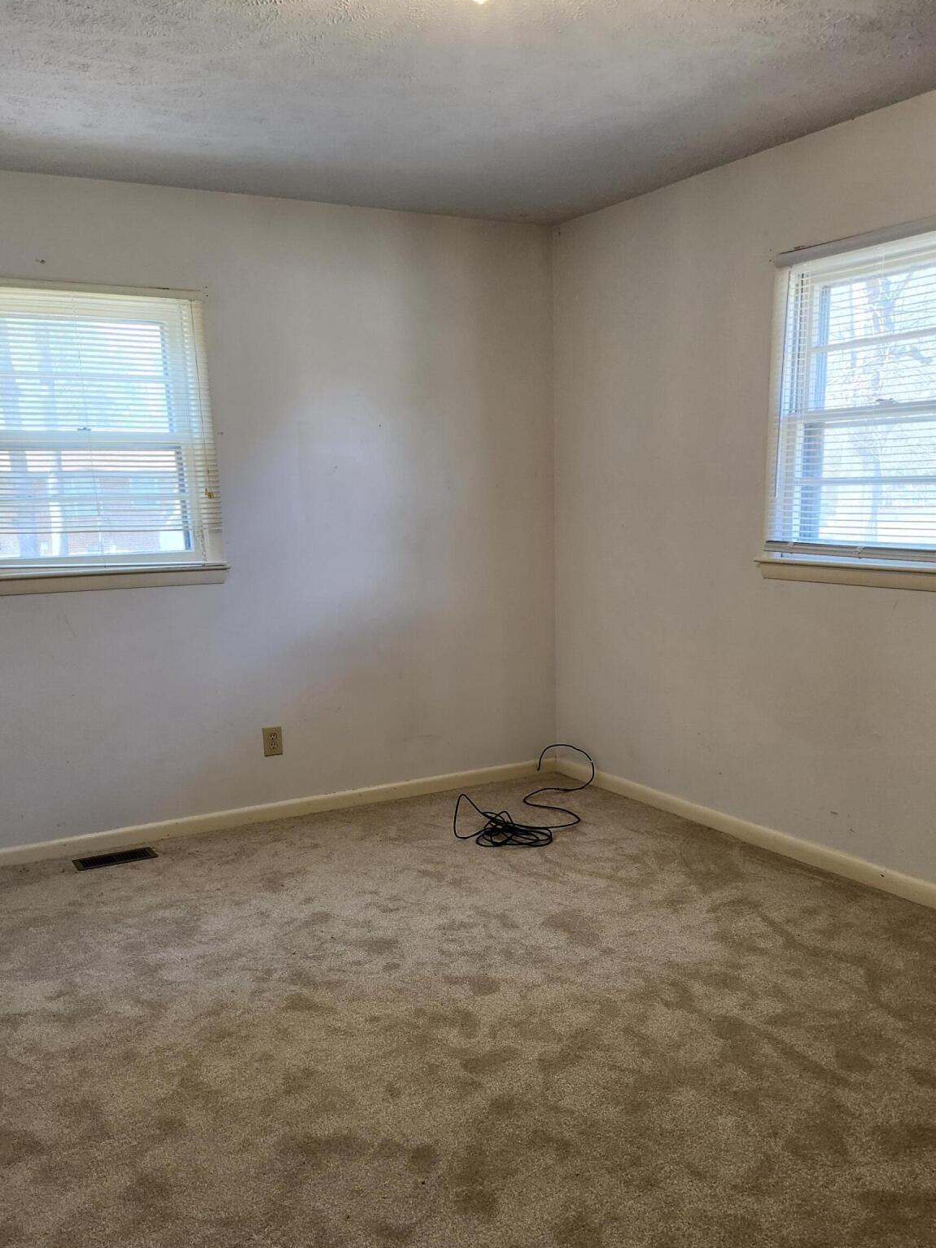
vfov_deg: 59.2
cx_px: 480
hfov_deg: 46.8
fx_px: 1081
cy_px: 780
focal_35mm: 30
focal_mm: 5.54
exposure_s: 1/120
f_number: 1.8
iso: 200
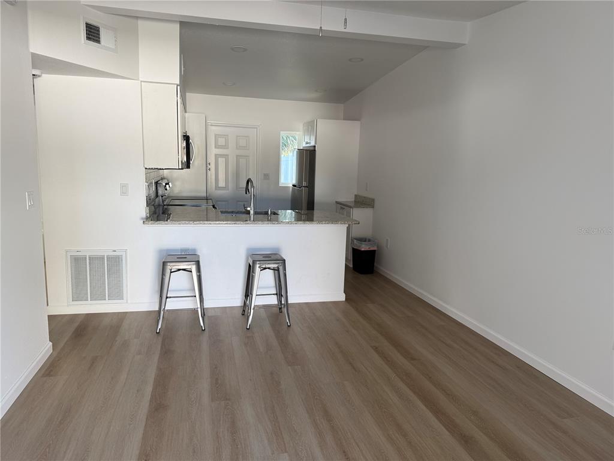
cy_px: 230
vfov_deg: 56.8
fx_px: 426
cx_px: 307
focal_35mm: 24
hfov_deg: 71.6
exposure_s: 1/121
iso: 80
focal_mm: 6.76
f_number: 1.78
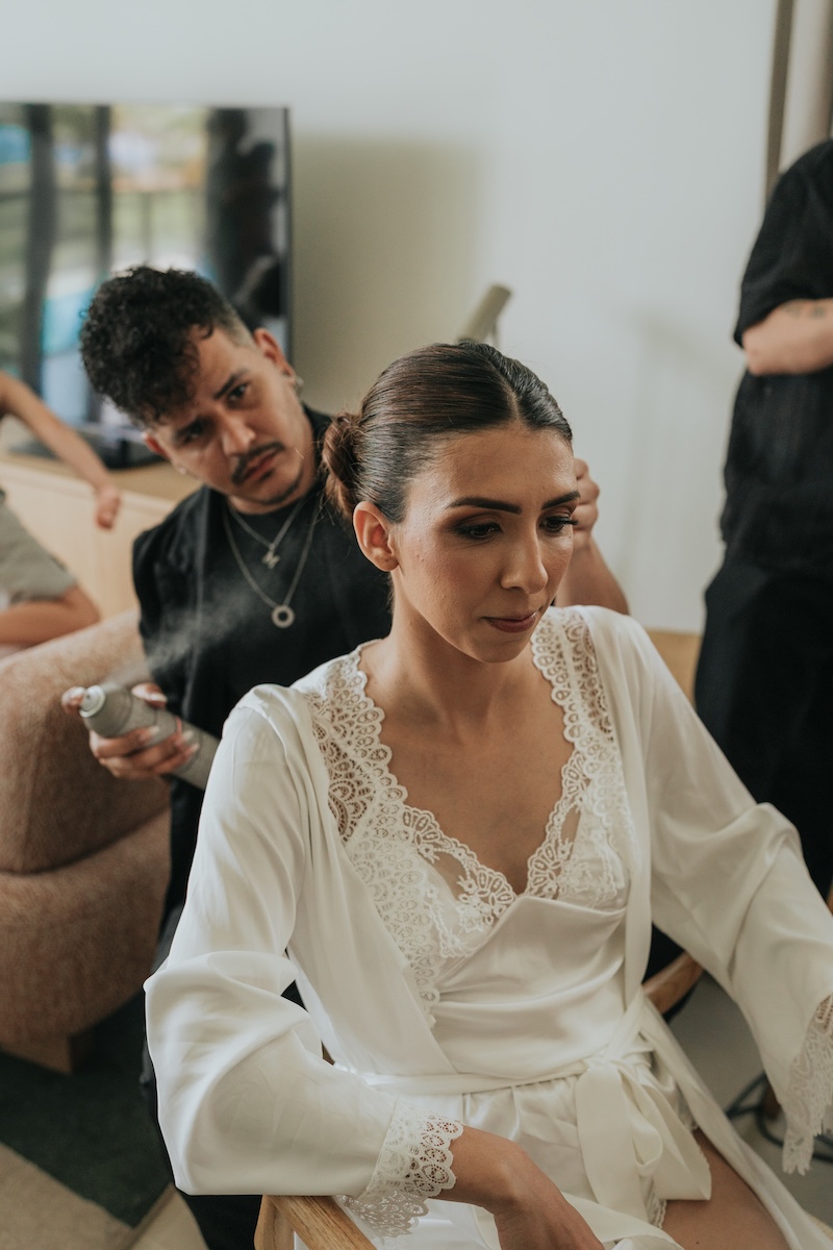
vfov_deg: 54.4
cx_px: 416
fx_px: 1215
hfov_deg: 37.9
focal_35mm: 35
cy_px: 625
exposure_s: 1/500
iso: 800
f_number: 2.8
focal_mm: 35
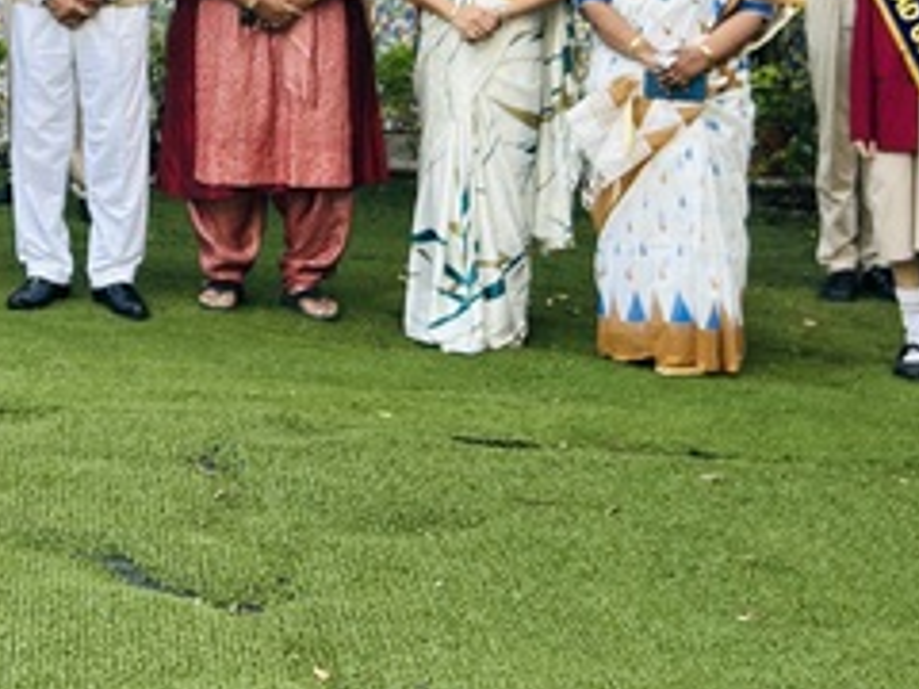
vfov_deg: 15.8
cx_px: -119
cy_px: -147
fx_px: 2389
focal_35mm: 90
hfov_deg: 20.6
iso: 40
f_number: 1.5
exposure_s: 1/185
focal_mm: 5.7
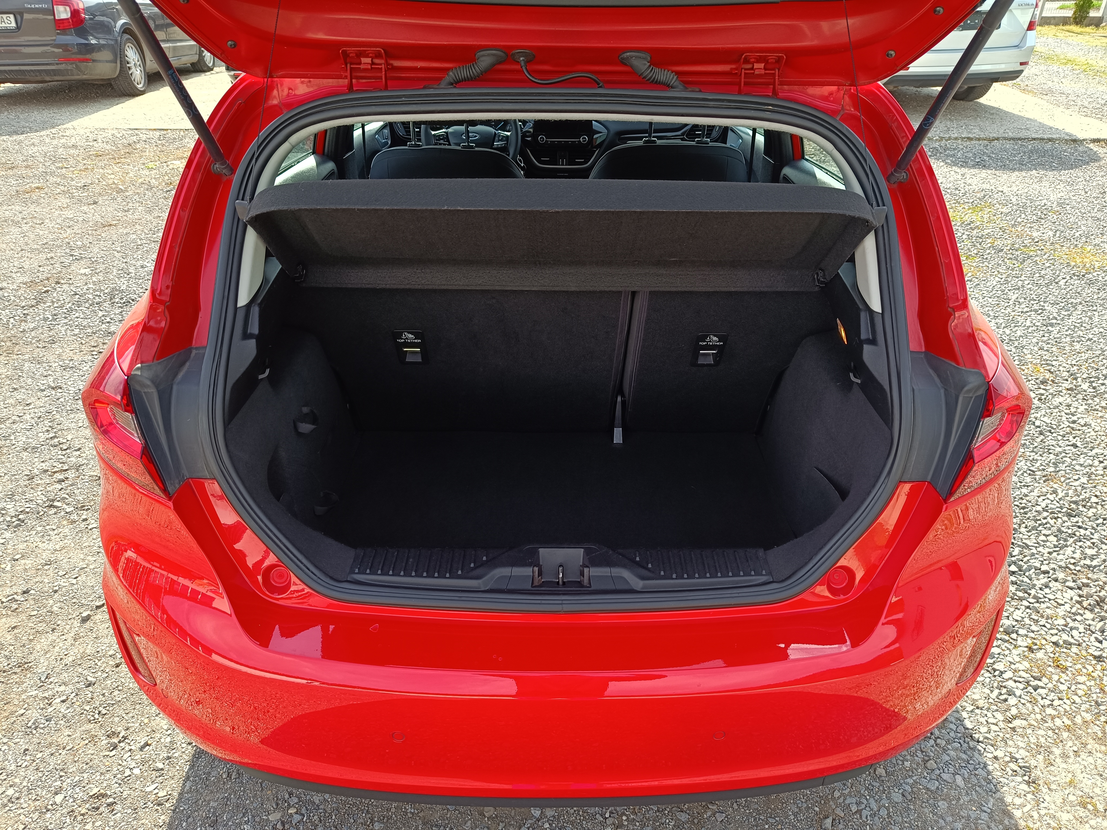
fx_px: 768
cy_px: 415
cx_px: 554
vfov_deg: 56.8
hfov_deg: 71.6
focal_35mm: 24
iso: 53
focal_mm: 5.59
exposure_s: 1/332
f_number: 1.88
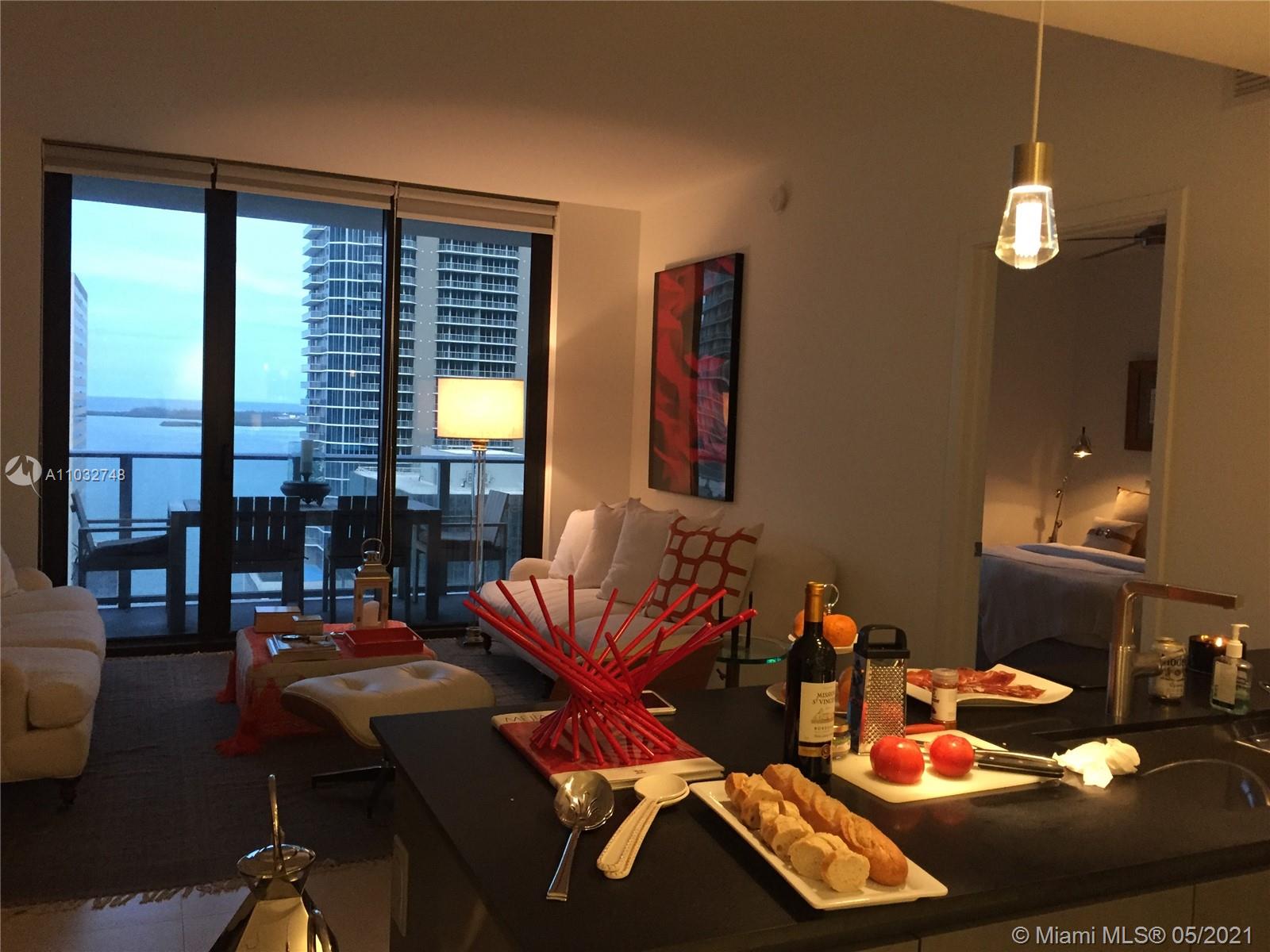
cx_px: 635
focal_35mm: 29
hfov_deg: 61.7
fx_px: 1064
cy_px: 476
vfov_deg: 48.2
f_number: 2.2
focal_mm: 4.15
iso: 160
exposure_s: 1/30
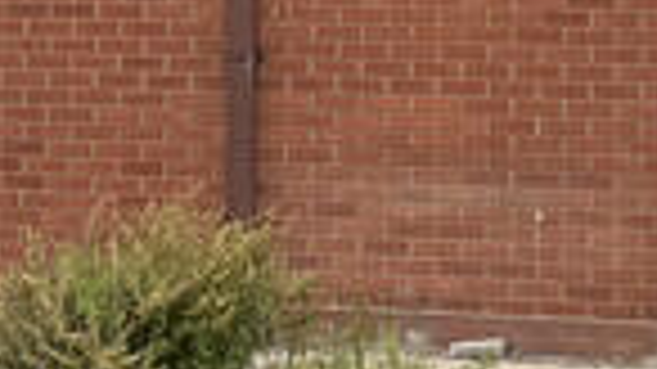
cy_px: -225
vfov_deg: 6.0
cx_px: 378
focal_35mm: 199
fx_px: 3466
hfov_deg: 10.8
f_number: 1.6
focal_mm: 5.96
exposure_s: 1/775
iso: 50
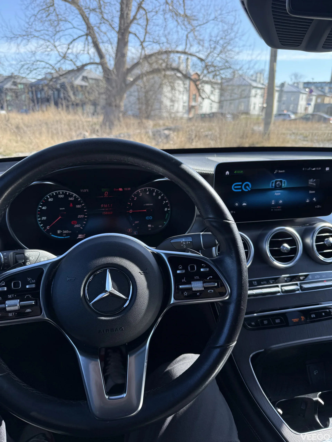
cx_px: 166
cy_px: 221
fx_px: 307
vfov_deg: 71.6
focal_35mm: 24
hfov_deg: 56.8
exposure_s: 1/849
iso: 100
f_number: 1.78
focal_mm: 6.76
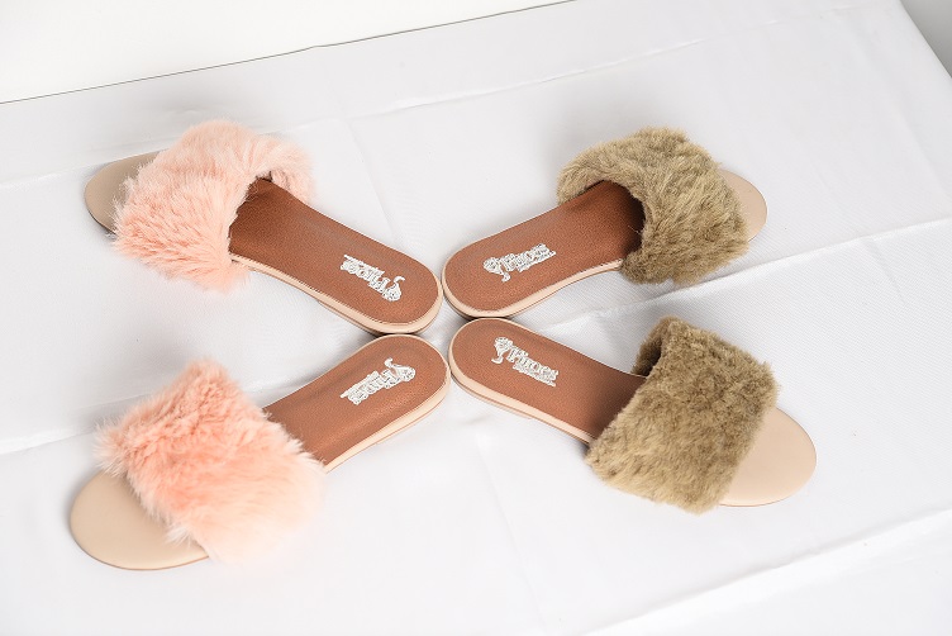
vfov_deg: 18.2
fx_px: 1984
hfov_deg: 27.0
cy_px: 318
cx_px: 476
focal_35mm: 75
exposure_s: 1/200
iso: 160
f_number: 5.6
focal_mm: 75
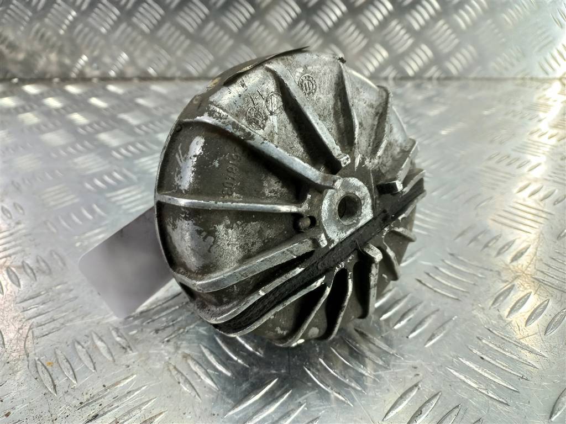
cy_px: 212
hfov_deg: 69.4
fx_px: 409
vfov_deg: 54.9
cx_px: 283
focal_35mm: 25
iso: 100
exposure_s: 1/50
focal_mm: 4.6
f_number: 1.8
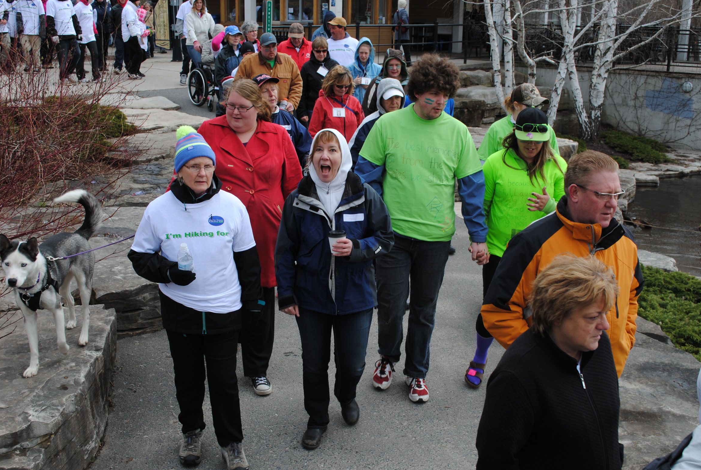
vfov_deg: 32.0
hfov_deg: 46.3
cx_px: 357
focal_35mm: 42
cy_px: 243
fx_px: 819
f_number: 7.1
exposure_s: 1/200
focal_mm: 26
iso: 100
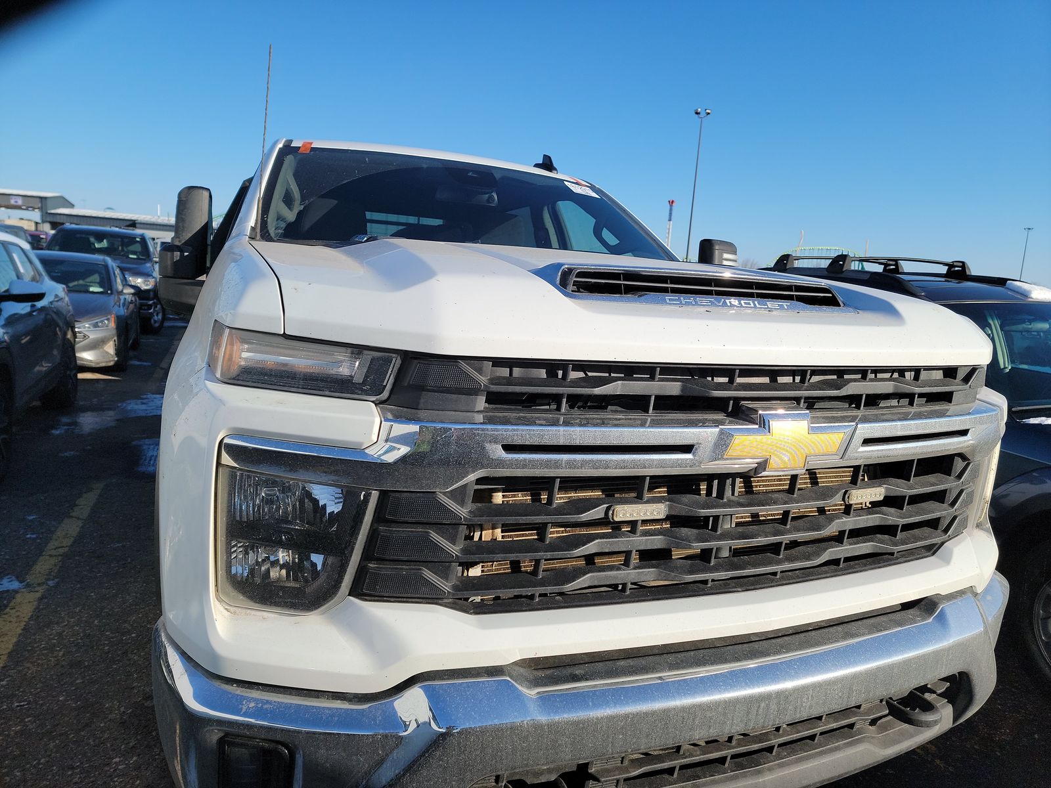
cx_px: 526
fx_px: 729
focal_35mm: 24
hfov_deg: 71.6
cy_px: 394
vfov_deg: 56.8
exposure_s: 1/994
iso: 50
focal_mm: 6.7
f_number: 1.8
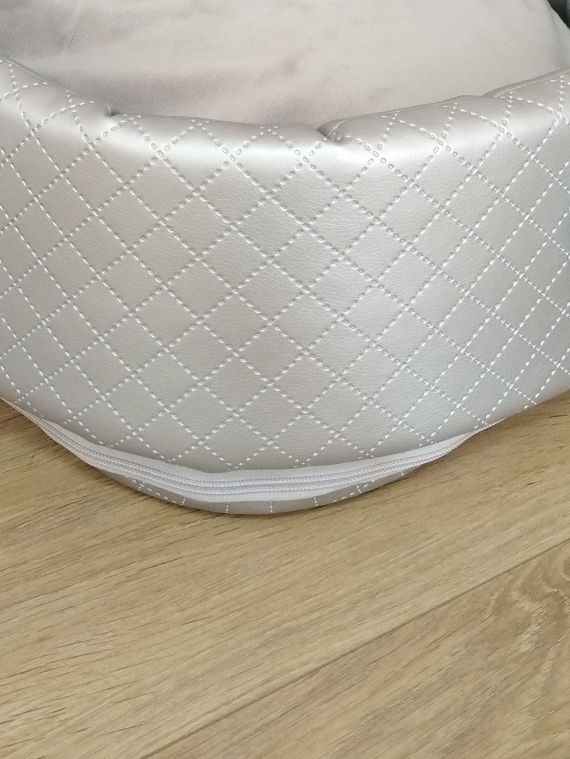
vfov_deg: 30.1
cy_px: 12
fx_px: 1317
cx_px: 217
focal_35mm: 60
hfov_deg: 24.4
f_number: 1.9
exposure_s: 1/50
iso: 800
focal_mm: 4.95
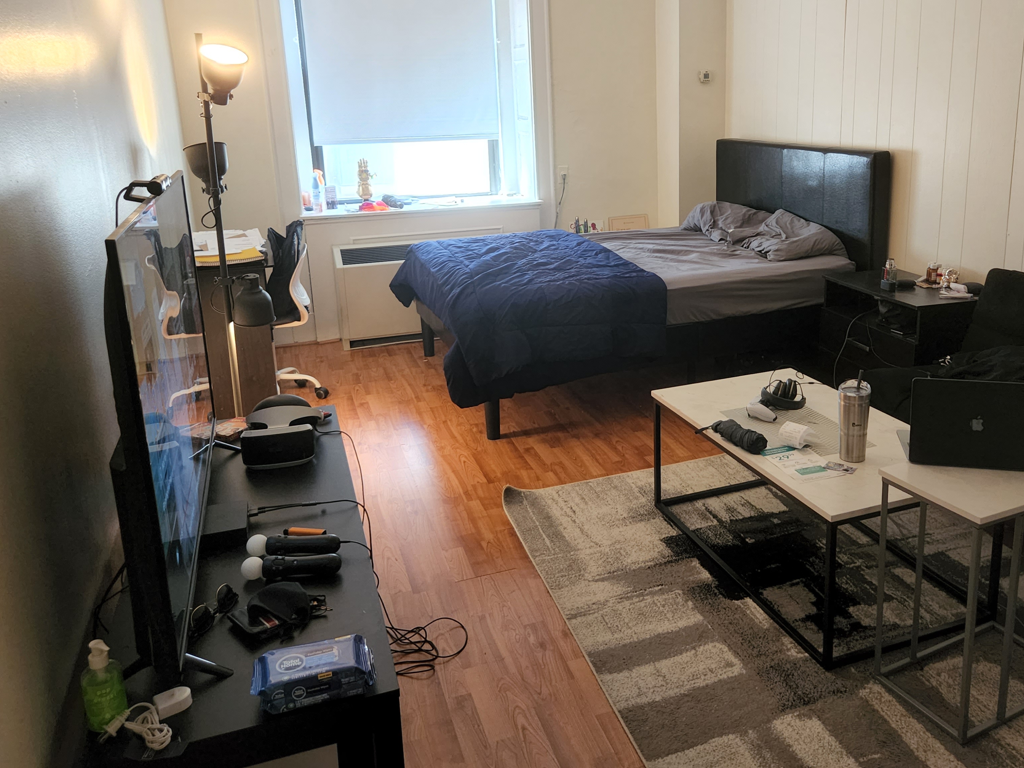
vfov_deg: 46.5
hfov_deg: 59.5
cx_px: 612
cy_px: 307
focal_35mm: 30
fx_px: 887
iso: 500
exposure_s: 1/60
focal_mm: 5.4
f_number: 1.8
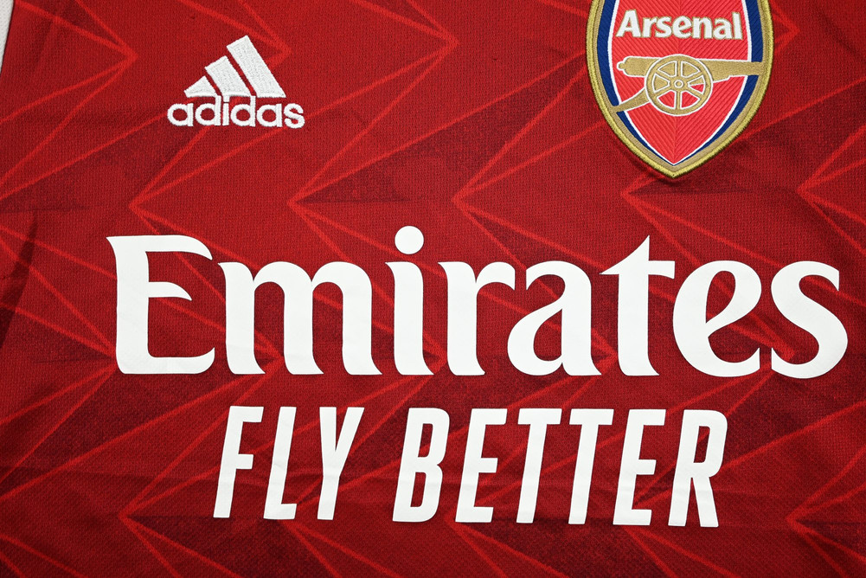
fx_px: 734
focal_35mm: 30
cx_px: 433
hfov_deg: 61.1
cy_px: 289
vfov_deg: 43.0
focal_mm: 30.5
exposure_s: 1/125
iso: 200
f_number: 4.8
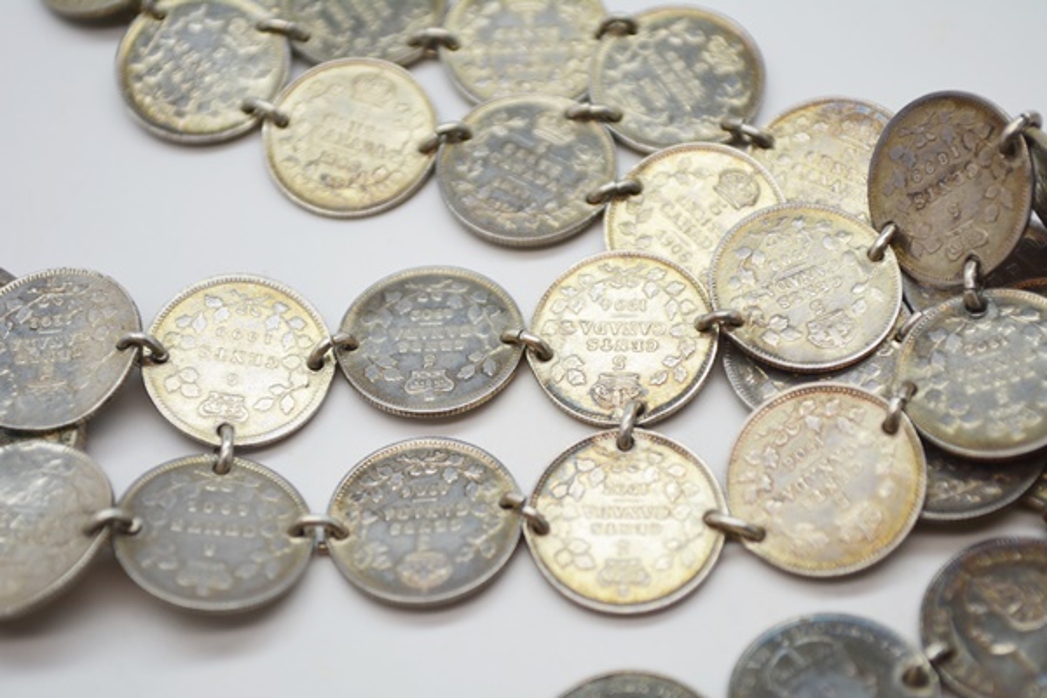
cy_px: 349
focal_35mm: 82
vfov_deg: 16.6
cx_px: 524
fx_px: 2399
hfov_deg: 24.6
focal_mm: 55
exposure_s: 1/125
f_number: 5.6
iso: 220
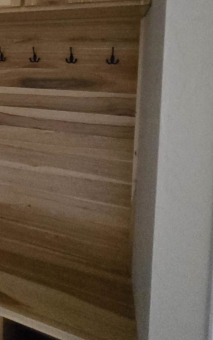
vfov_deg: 60.9
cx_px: -17
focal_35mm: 29
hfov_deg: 36.8
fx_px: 269
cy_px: 84
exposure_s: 1/24
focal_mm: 2.2
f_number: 2.2
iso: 1600
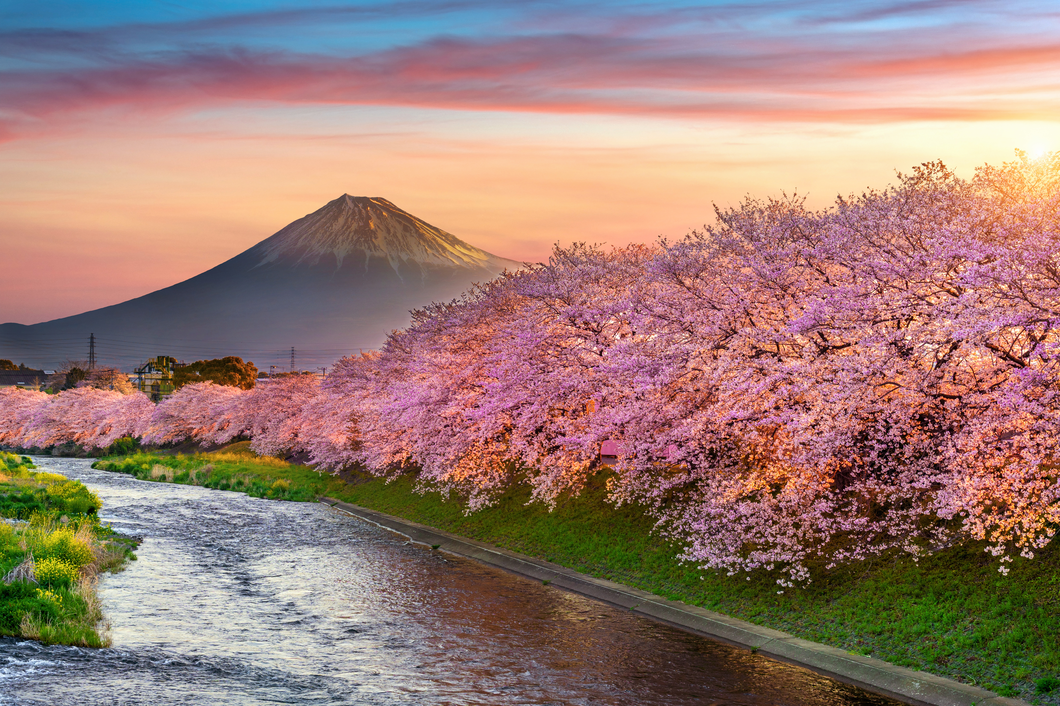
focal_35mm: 41
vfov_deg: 32.6
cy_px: 353
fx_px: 1207
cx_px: 530
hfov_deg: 47.4
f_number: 11
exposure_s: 1/50
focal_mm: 41
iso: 100
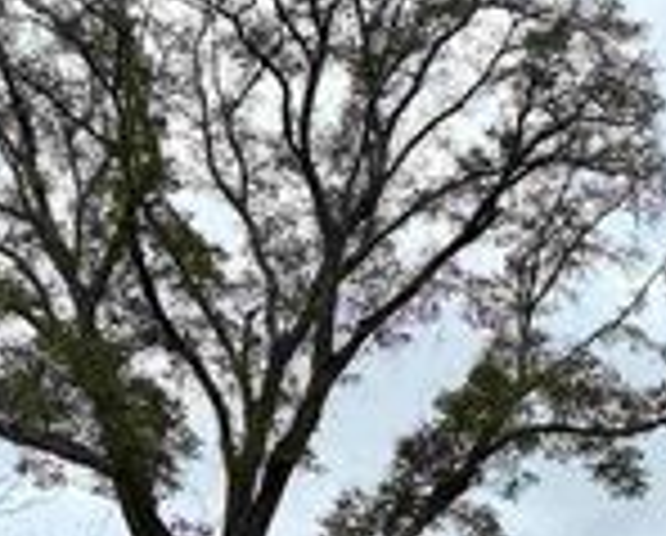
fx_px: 1560
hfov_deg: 23.9
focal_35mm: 79
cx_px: 495
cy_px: 827
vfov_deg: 17.4
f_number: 1.78
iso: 80
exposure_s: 1/2907
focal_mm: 6.76
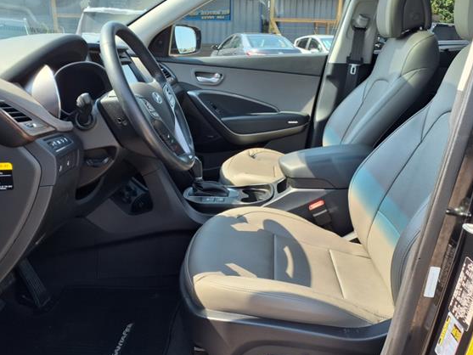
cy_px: 183
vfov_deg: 45.5
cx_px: 244
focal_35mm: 31
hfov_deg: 58.3
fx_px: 424
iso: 40
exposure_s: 1/357
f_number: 1.9
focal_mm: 3.58
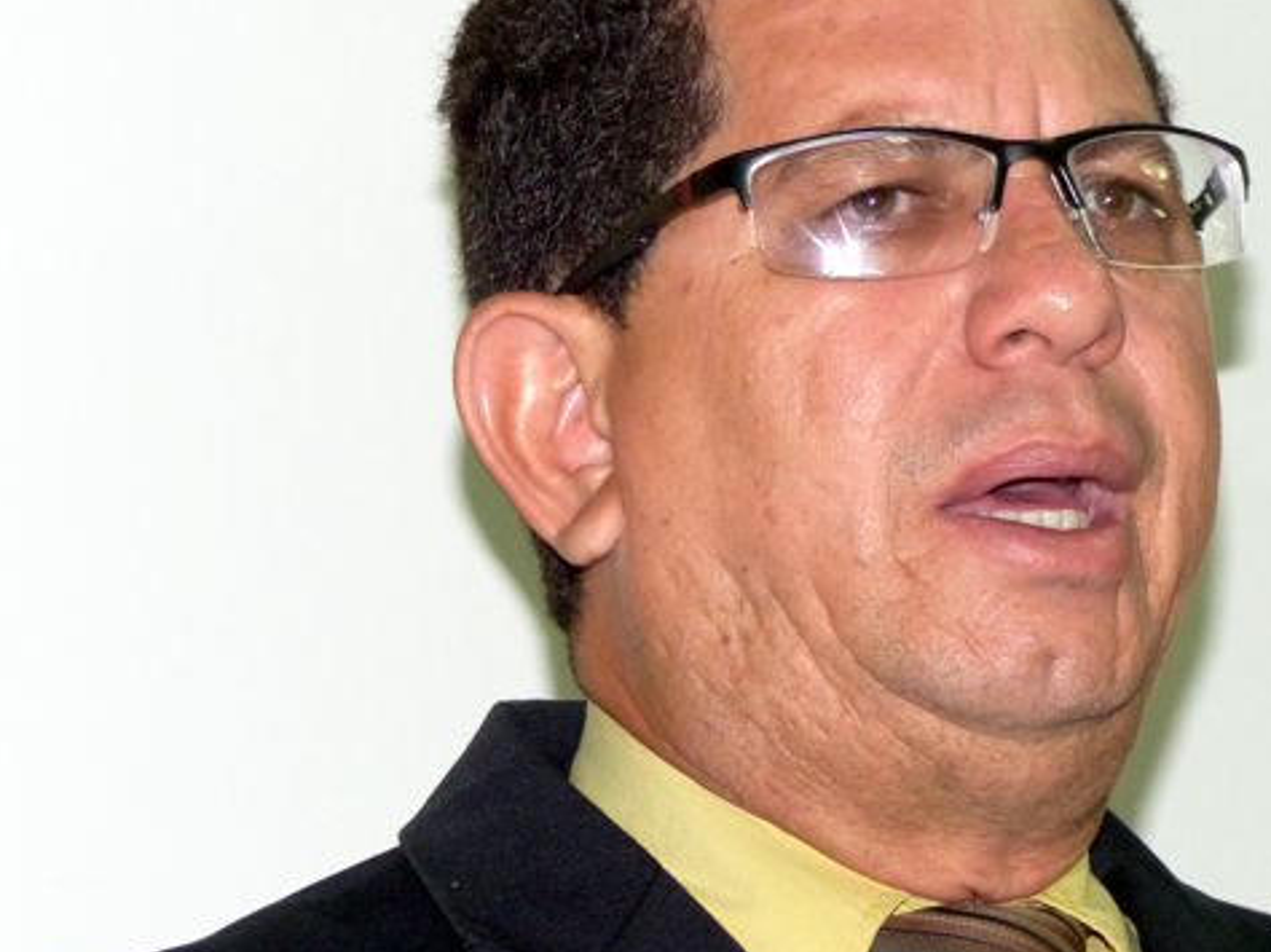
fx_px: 6753
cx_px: 901
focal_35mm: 184
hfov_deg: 10.7
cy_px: 539
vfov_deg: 8.1
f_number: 2.8
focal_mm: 19.6
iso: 400
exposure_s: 1/60
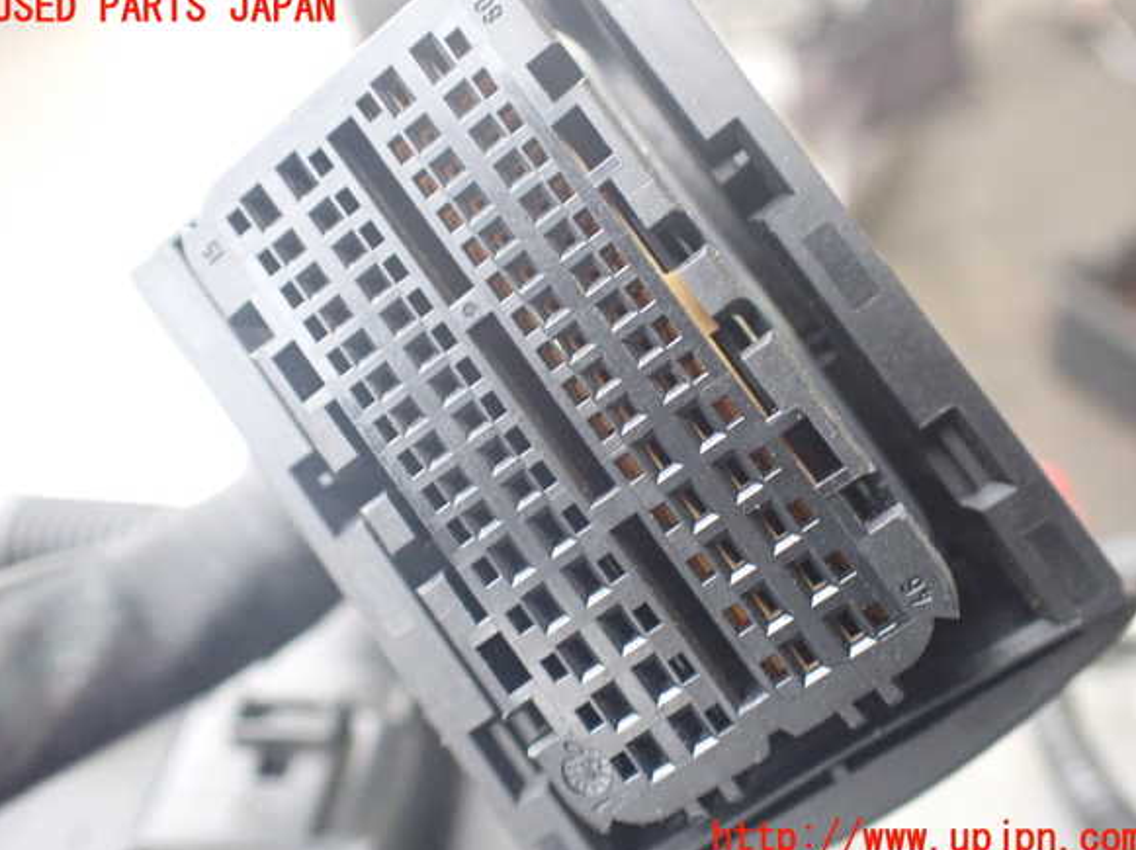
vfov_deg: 45.4
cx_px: 567
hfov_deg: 58.4
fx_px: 1017
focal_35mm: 31
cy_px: 424
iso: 800
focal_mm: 5.4
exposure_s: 1/60
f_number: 2.3
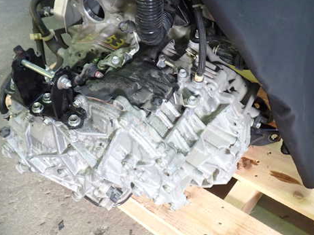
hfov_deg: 47.9
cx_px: 151
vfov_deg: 36.7
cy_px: 100
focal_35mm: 39
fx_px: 354
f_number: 2.3
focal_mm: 5.4
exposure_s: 1/30
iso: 320
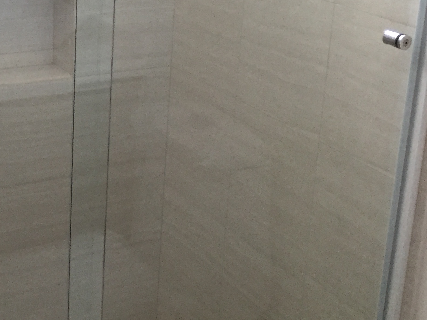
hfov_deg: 26.2
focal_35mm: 72
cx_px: 46
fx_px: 888
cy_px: 66
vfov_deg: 20.2
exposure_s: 1/30
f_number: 2.2
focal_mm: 4.15
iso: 160
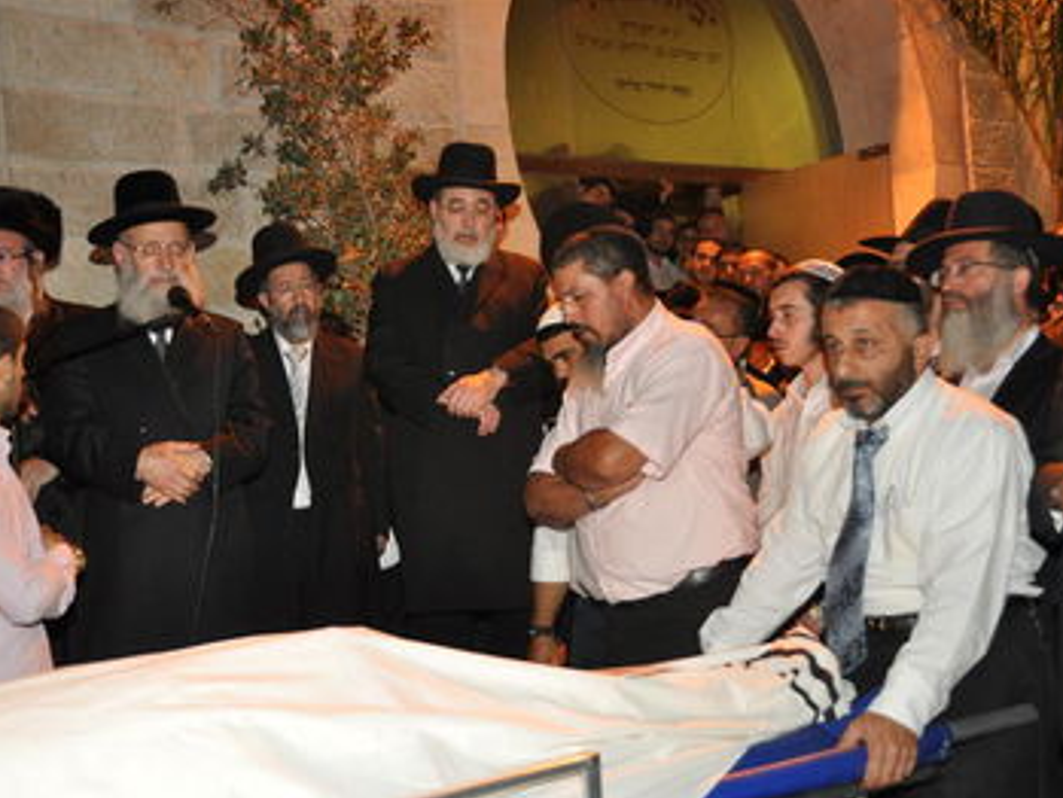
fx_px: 1369
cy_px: 401
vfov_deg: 32.5
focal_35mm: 45
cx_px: 503
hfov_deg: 42.4
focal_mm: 27
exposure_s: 1/60
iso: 800
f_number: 4
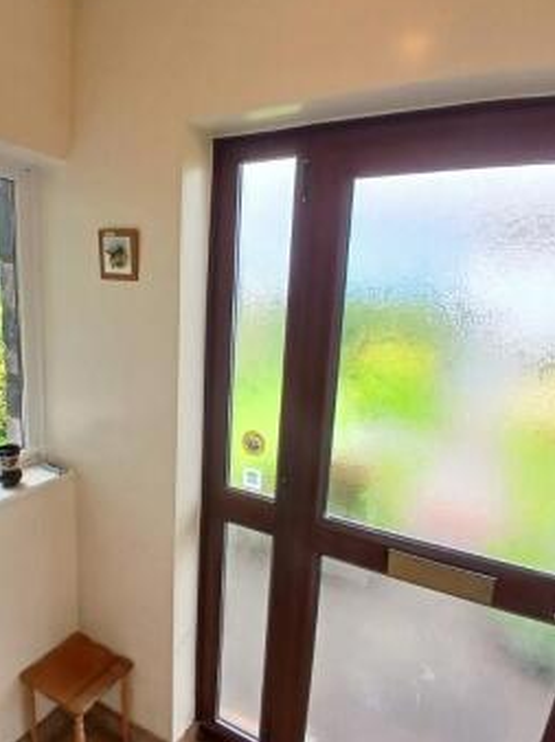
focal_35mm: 22
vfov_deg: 76.4
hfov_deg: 60.4
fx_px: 471
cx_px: 215
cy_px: 383
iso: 50
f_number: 2.2
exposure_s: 1/119
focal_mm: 1.4
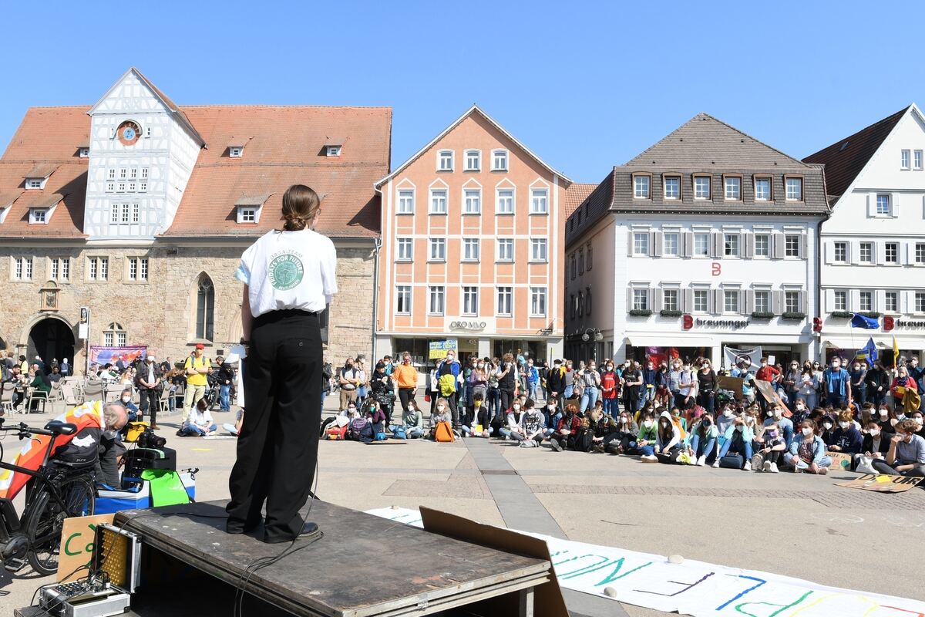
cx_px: 462
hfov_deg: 61.9
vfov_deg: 43.6
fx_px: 771
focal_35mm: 30
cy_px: 308
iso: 200
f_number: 8
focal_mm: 20
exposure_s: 1/400
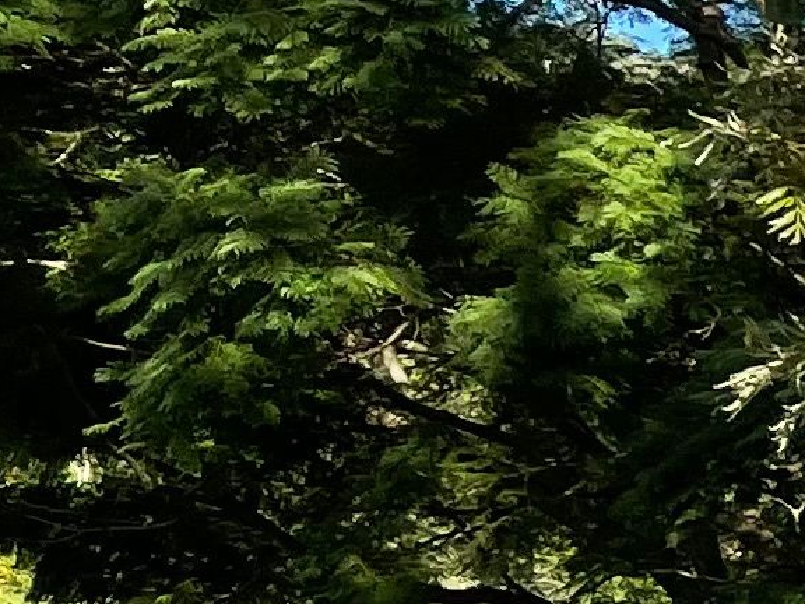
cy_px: 1163
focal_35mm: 182
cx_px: 2767
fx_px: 4232
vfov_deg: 7.8
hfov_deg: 8.3
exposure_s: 1/1531
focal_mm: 4.2
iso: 32
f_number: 1.6
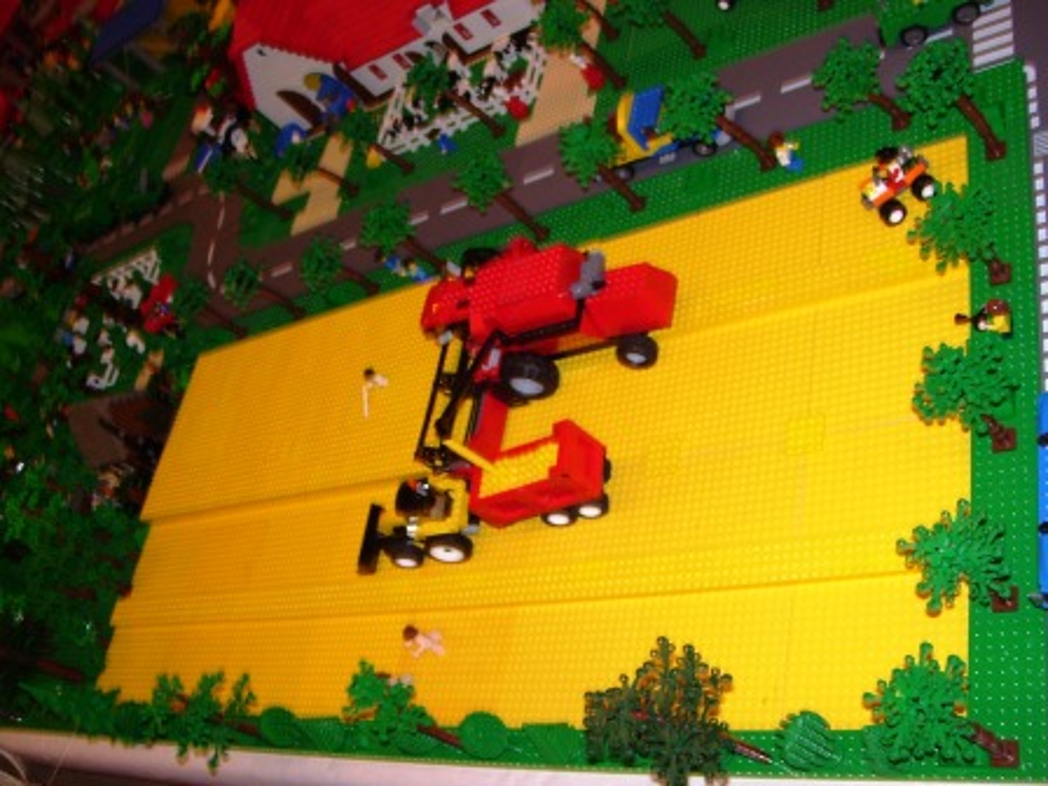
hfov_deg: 51.4
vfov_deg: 39.7
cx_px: 524
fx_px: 1090
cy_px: 393
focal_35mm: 36
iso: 80
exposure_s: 1/60
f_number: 2.7
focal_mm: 6
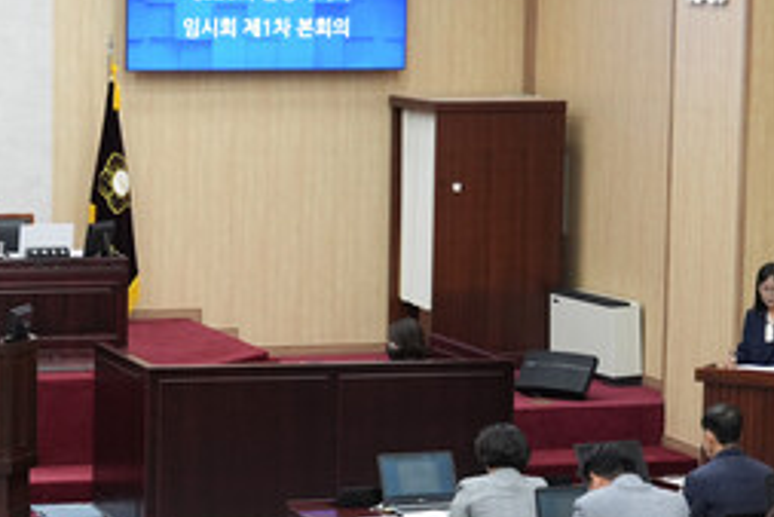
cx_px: -55
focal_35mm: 128
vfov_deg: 10.7
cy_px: 269
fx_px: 2753
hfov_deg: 15.6
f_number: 4
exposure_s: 1/250
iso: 2500
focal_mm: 54
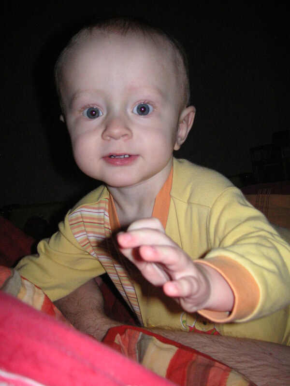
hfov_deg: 38.7
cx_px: 145
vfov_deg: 50.1
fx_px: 413
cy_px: 193
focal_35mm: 37
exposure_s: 1/45
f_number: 2.8
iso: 160
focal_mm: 6.1
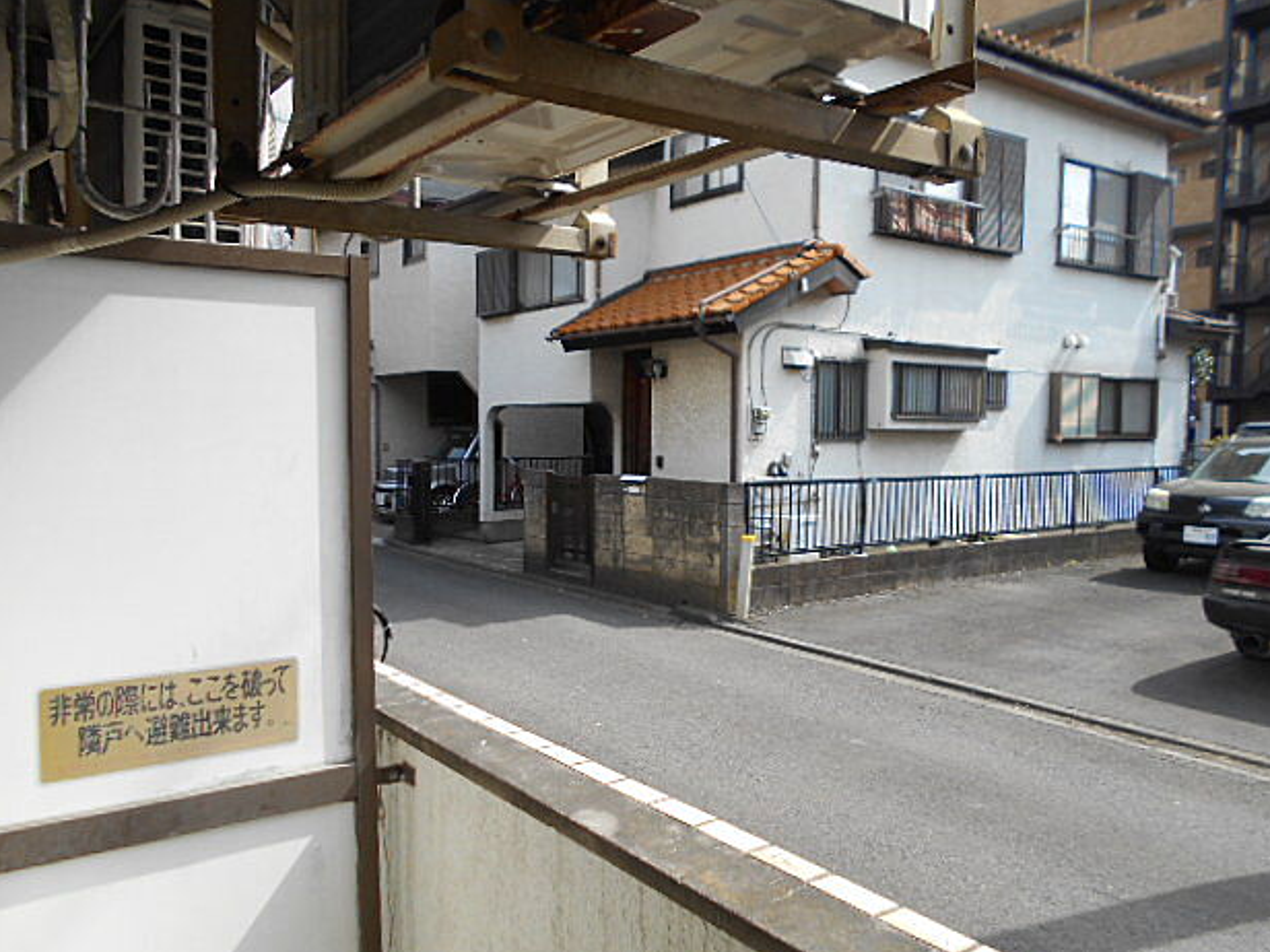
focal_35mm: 27
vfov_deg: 51.3
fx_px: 991
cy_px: 488
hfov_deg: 65.3
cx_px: 619
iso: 80
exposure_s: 1/320
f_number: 3.2
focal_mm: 4.6
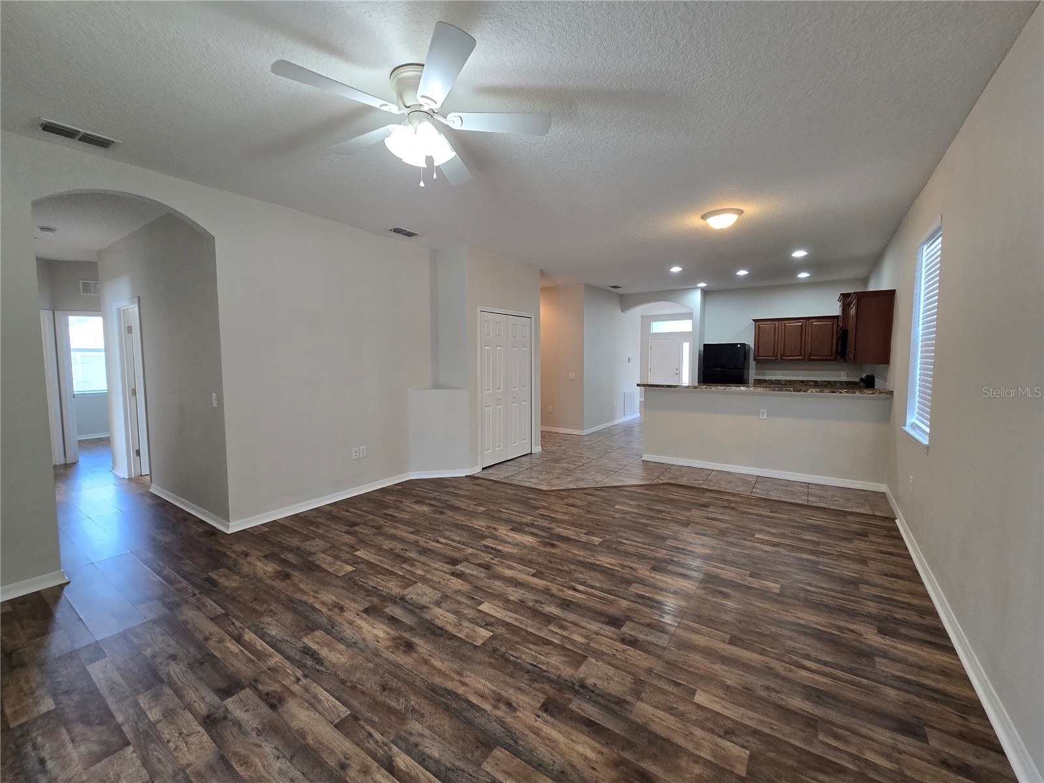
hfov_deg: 106.2
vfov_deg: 89.9
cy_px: 392
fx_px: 392
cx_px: 522
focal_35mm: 13
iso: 160
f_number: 2.2
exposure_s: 1/60
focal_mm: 2.2
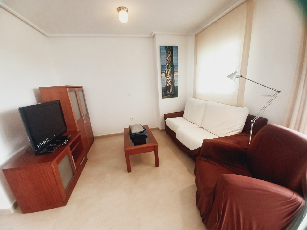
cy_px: 115
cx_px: 154
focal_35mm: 13
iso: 80
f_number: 2.2
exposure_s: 1/50
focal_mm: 1.42
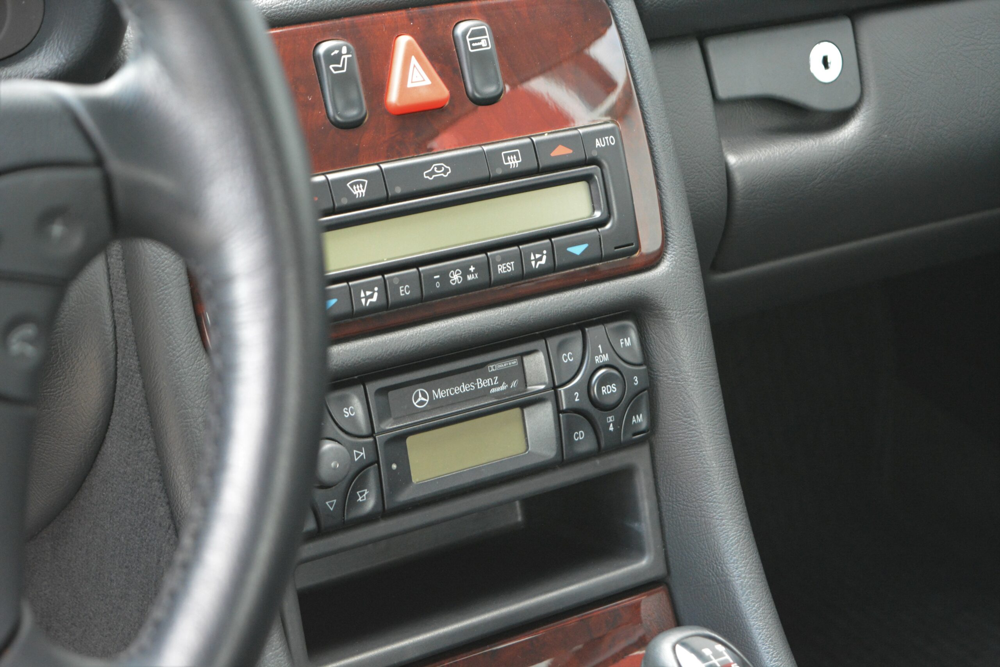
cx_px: 500
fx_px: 2000
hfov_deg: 28.1
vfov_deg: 18.9
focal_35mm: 72
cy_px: 334
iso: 2500
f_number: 5.3
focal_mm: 48
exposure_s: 1/30
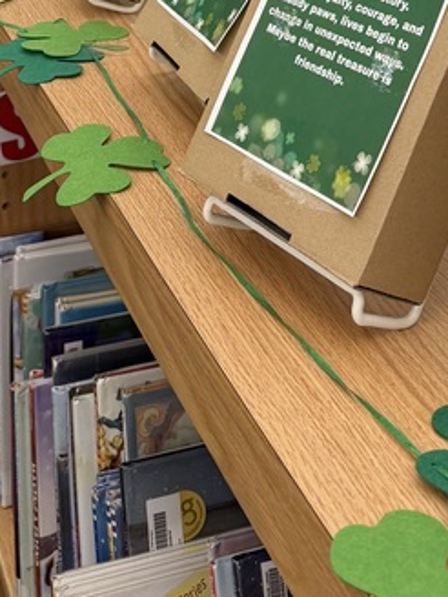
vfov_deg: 23.0
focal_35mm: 75
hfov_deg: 19.6
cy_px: -187
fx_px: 1294
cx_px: 237
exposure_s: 1/60
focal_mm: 6.76
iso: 200
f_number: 1.78
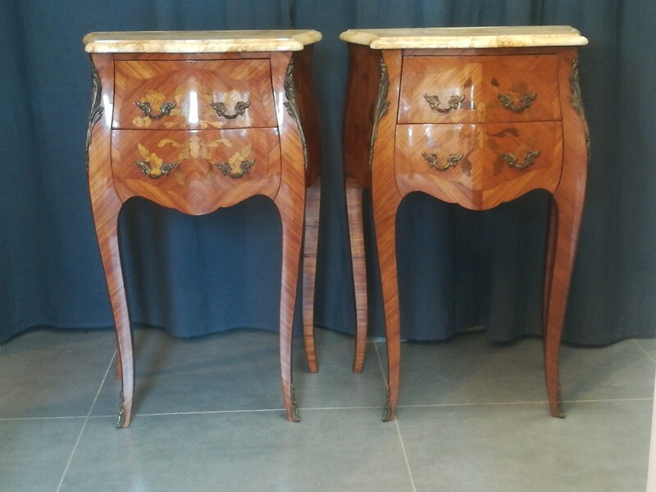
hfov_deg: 36.8
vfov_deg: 28.0
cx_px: 328
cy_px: 246
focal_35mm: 52
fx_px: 985
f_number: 2.2
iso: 800
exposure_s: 1/14.3
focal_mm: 3.83
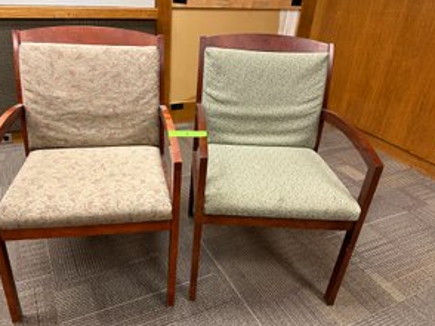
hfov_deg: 63.2
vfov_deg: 49.7
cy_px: 164
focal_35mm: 28
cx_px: 189
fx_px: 352
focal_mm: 6.86
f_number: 1.78
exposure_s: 1/60
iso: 160
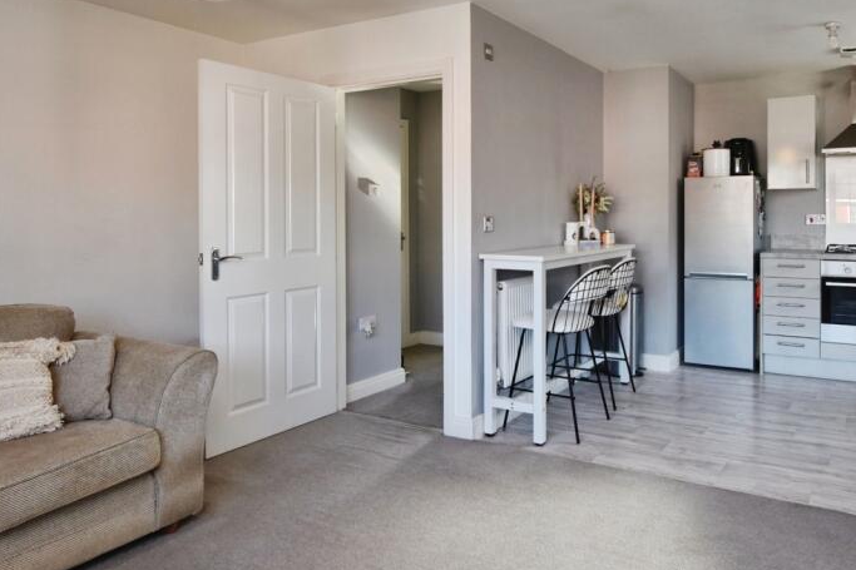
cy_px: 200
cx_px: 555
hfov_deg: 72.0
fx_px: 570
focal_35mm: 24
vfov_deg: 52.3
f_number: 7.1
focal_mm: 16
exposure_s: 1/40
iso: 400
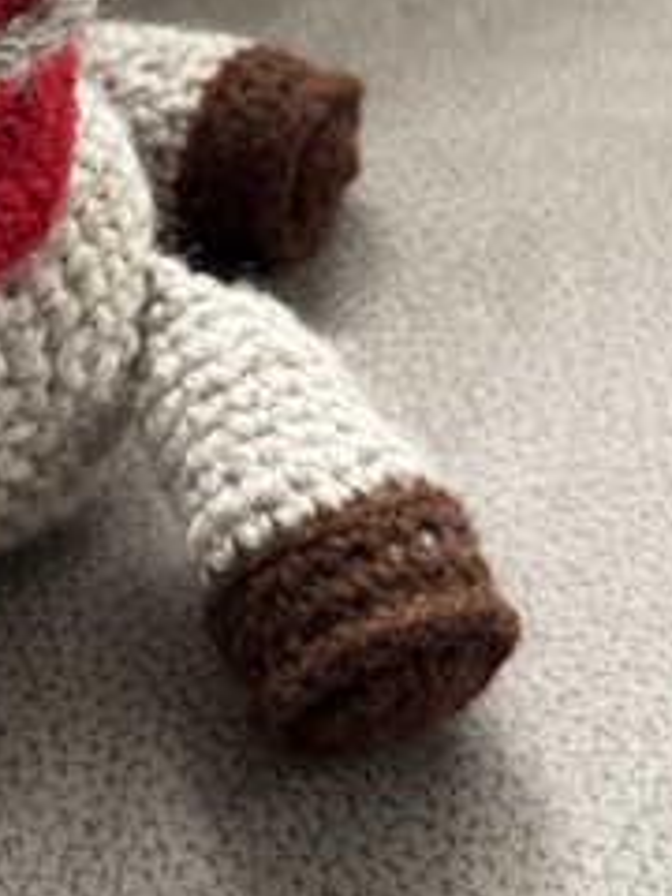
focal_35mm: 80
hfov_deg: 18.3
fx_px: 2071
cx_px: 172
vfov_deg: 22.9
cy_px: -101
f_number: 1.78
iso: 320
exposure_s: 1/60
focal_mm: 6.76
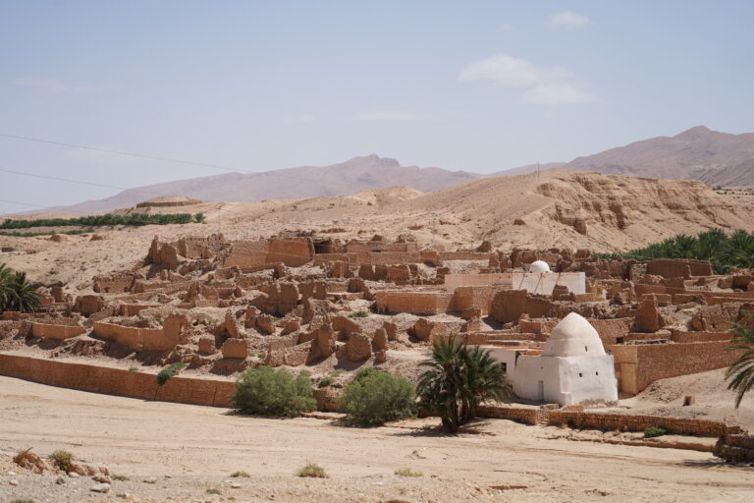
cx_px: 377
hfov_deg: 19.5
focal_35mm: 105
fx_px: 2199
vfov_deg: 13.0
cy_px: 252
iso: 125
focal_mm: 105
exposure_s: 1/1600
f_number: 4.5
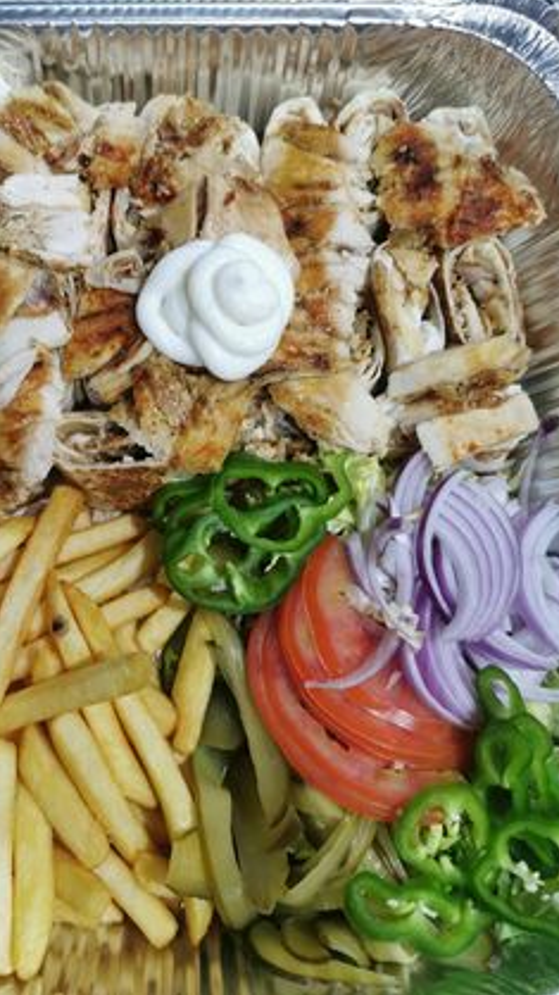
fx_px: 791
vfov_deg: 64.3
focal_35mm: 30
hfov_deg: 38.5
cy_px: 490
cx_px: 186
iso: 160
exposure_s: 1/100
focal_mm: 5.56
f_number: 1.6
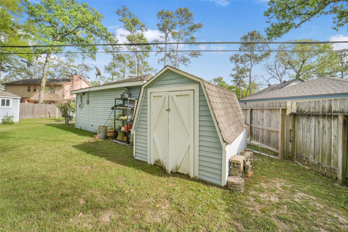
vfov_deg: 81.3
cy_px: 116
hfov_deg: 104.2
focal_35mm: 14
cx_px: 174
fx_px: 135
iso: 500
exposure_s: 1/400
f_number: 11
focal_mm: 14
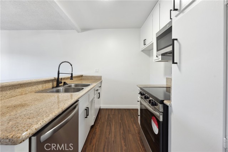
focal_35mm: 14
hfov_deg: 104.3
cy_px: 76
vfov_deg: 81.1
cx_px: 114
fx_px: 89
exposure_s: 1/15
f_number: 9
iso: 100
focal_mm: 14
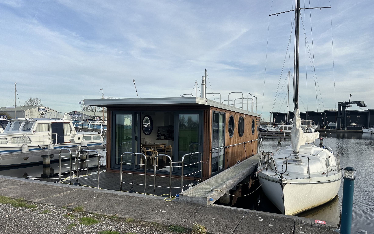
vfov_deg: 47.5
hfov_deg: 70.4
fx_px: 265
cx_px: 191
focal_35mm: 26
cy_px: 133
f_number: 1.78
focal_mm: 6.86
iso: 80
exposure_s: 1/3472
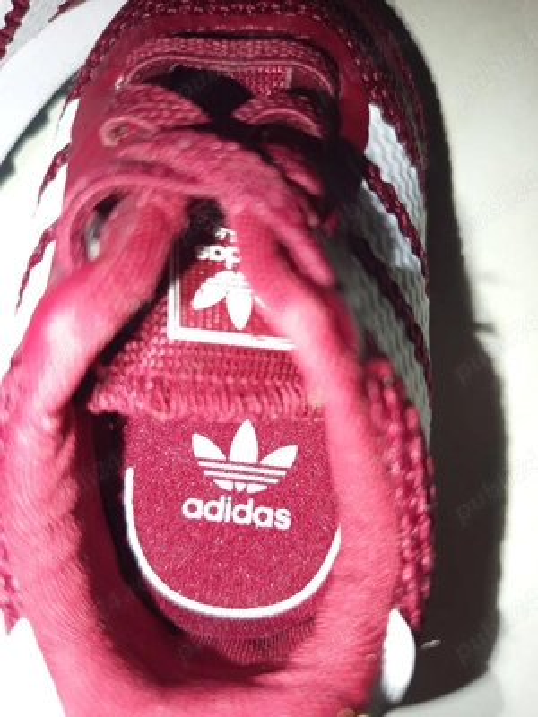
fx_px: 497
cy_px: 358
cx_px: 269
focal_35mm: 24
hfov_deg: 56.8
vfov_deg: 71.6
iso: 295
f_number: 1.7
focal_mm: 5.24
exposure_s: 1/101
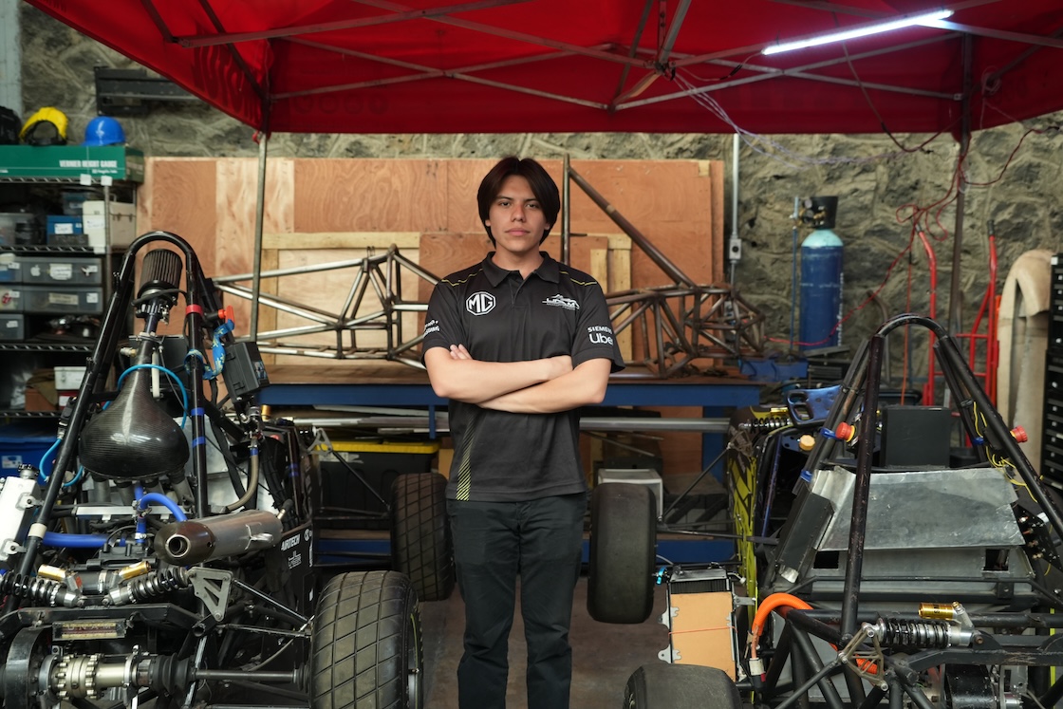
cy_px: 354
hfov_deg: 51.9
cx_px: 532
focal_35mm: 37
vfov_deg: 36.0
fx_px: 1093
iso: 1250
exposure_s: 1/50
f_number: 5
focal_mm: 37
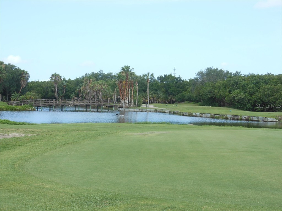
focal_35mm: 66
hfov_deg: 29.4
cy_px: 106
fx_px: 538
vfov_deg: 22.3
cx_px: 141
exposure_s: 1/320
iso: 80
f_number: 4.3
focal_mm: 11.7
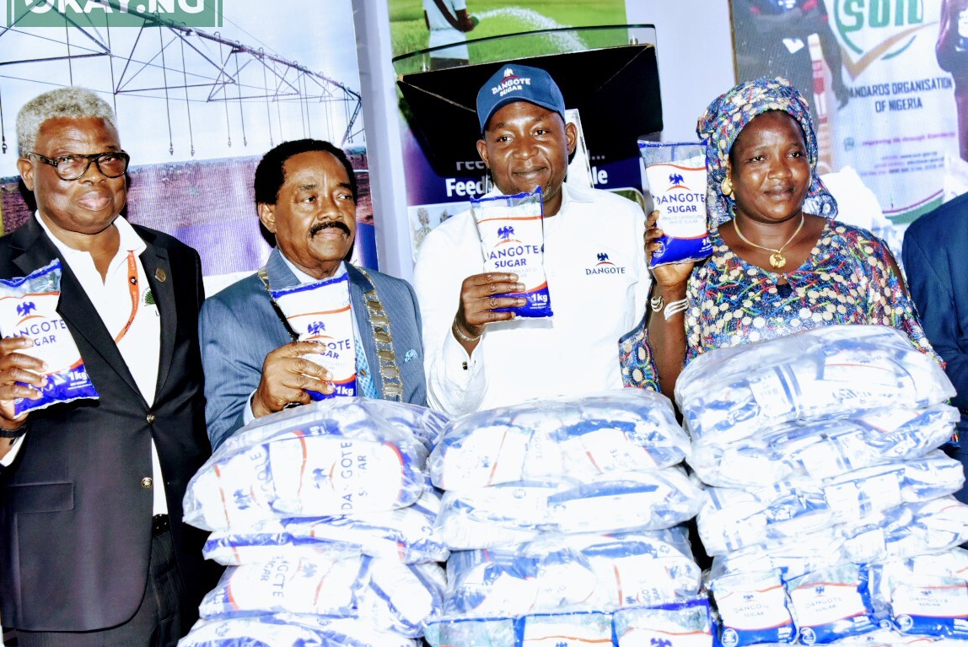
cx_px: 538
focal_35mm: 58
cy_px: 325
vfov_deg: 23.4
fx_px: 1560
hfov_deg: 34.4
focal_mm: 52
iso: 3200
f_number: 8
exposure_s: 1/100
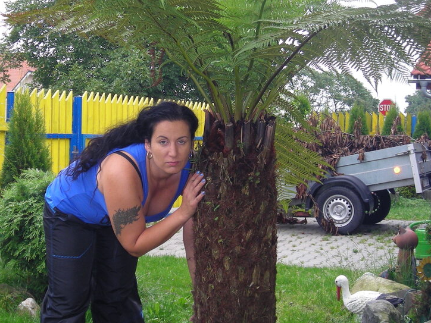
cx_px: 173
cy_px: 145
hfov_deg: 30.6
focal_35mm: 63
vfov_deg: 23.3
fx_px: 784
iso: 70
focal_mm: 6.3
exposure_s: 1/94.7
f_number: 3.2
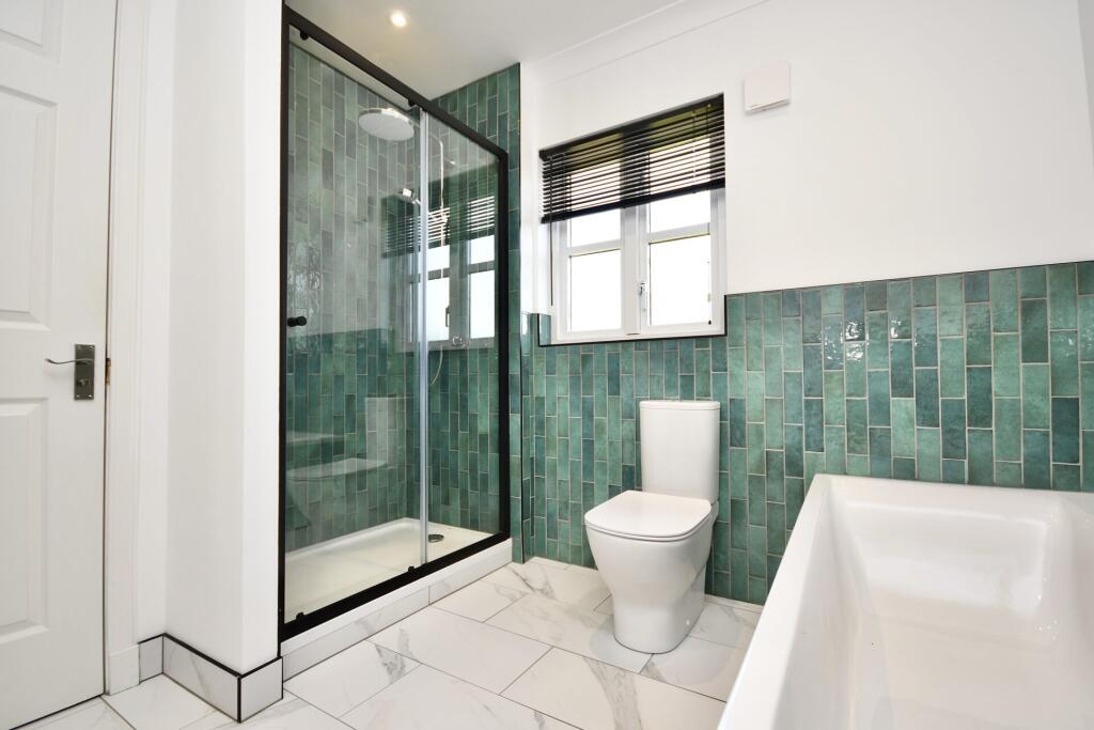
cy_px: 365
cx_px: 547
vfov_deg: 77.3
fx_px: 456
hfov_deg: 100.4
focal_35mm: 15
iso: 280
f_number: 4
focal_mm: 10
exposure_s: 1/60
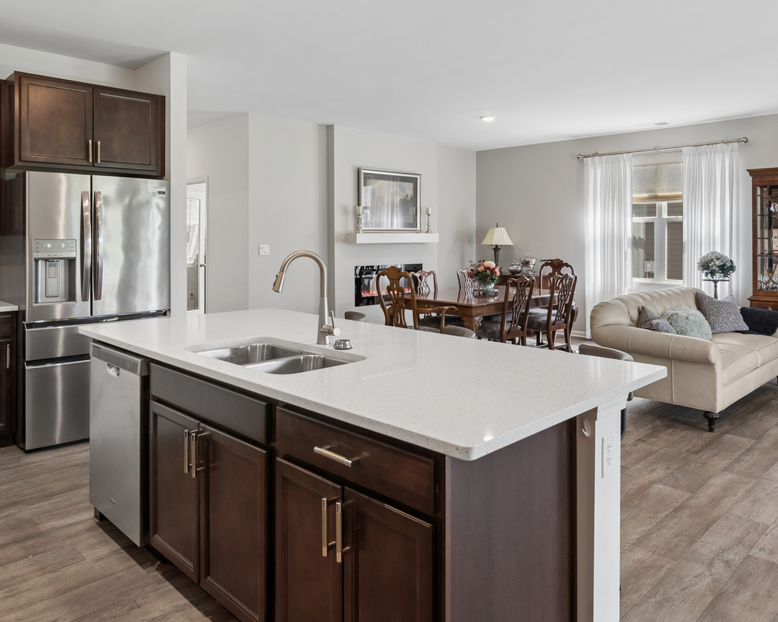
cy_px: 224
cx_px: 429
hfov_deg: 67.9
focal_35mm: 25
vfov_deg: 55.9
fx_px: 576
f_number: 8
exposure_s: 1/25
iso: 200
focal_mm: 17
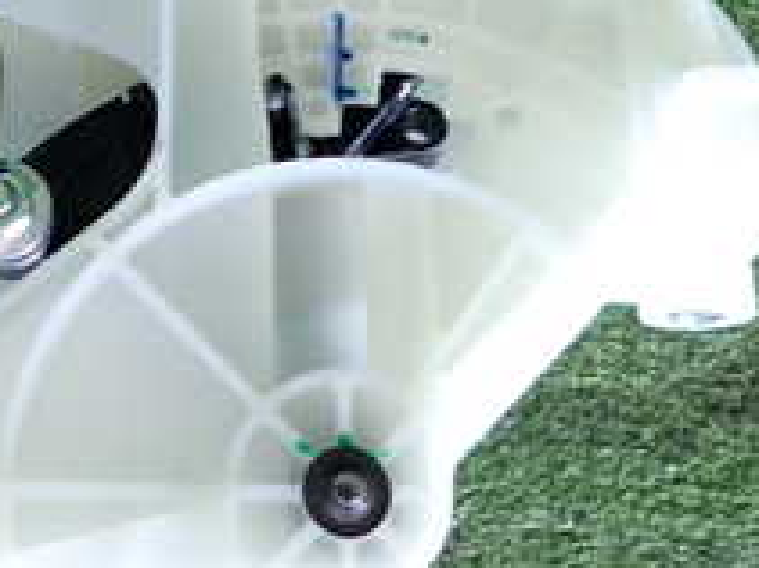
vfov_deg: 20.1
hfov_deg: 26.7
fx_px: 1556
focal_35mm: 71
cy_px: 0
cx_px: 122
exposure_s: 1/50
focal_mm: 4.5
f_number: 2
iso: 200
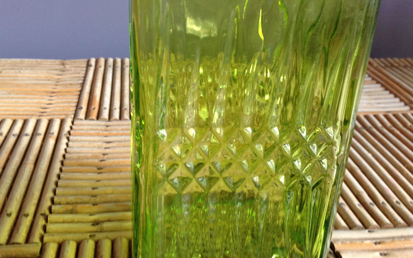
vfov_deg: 29.9
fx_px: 484
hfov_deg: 46.2
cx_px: 198
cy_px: 139
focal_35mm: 43
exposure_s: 1/15
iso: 100
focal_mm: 4.28
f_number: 2.4
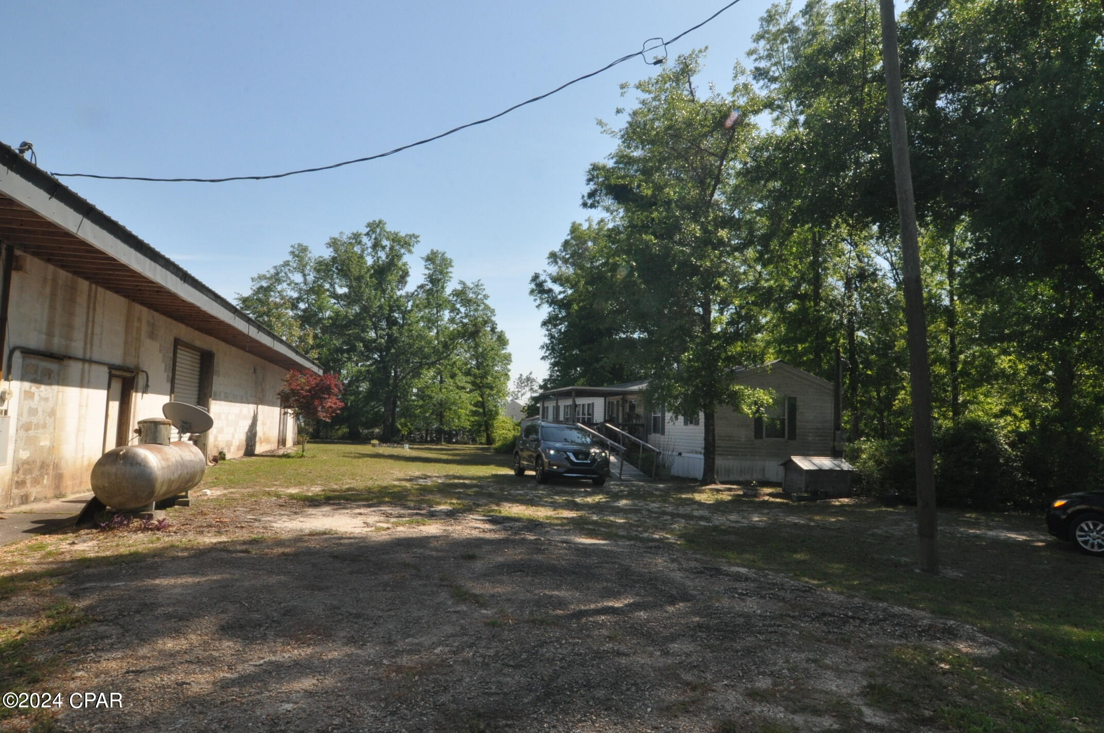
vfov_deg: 59.4
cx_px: 552
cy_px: 366
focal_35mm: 21
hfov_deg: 81.3
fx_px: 643
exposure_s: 1/200
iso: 800
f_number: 16
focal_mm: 14
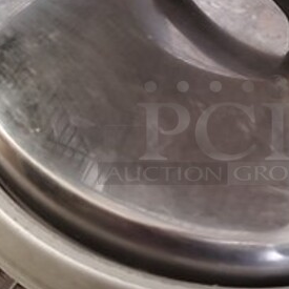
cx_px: 215
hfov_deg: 32.8
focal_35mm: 51
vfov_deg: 33.4
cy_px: 129
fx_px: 482
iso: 640
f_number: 1.5
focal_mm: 4.3
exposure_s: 1/12
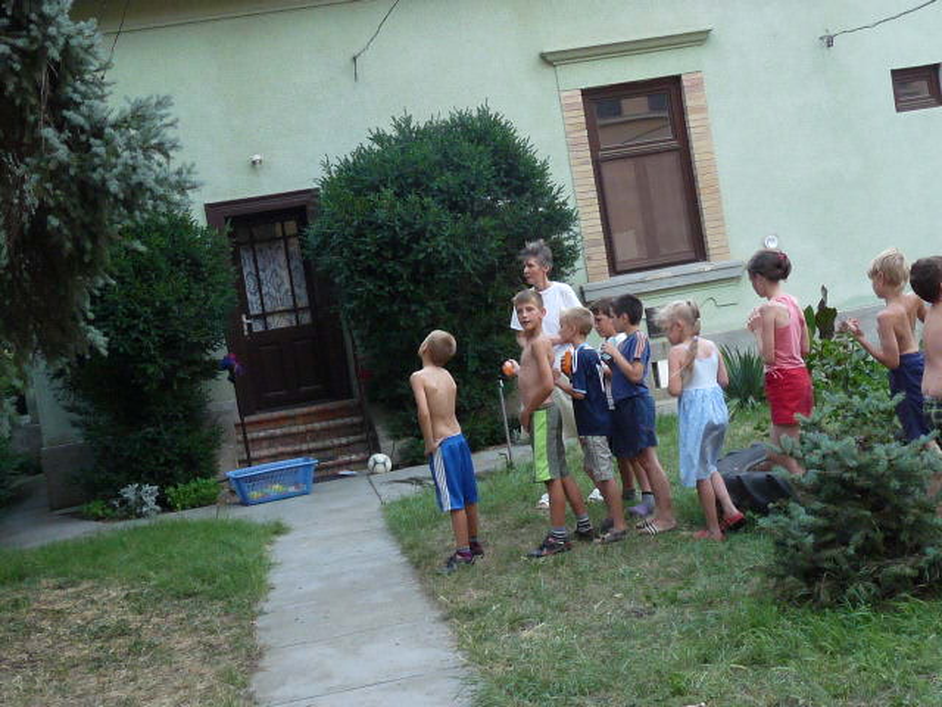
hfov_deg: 36.8
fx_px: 1415
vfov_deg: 28.0
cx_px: 471
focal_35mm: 52
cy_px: 354
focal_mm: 5.4
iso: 200
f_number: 3
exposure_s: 1/250
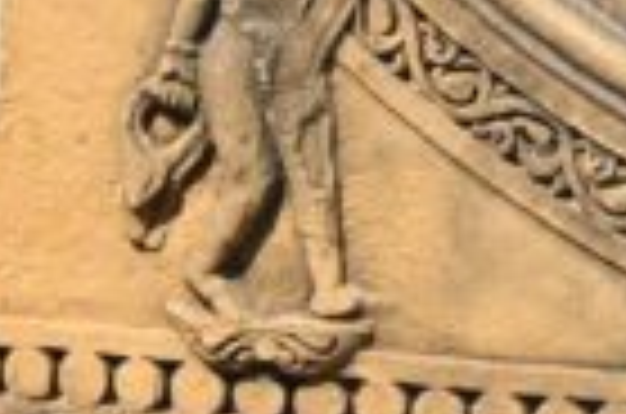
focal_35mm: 233
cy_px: -196
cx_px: 167
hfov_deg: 8.9
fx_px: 4037
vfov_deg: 5.8
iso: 100
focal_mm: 21
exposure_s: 1/400
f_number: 7.1
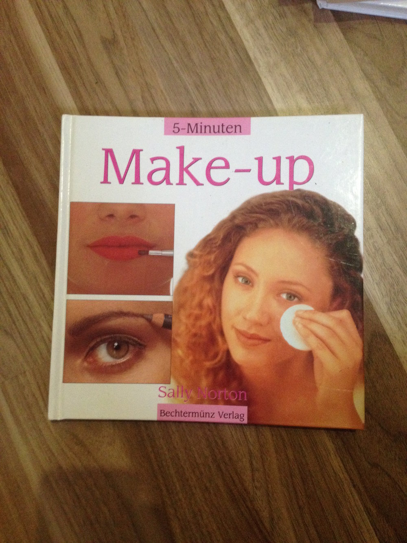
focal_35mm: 35
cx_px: 204
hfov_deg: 40.7
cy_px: 272
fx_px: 549
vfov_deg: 52.6
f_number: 2.4
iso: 320
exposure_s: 1/20
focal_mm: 4.28
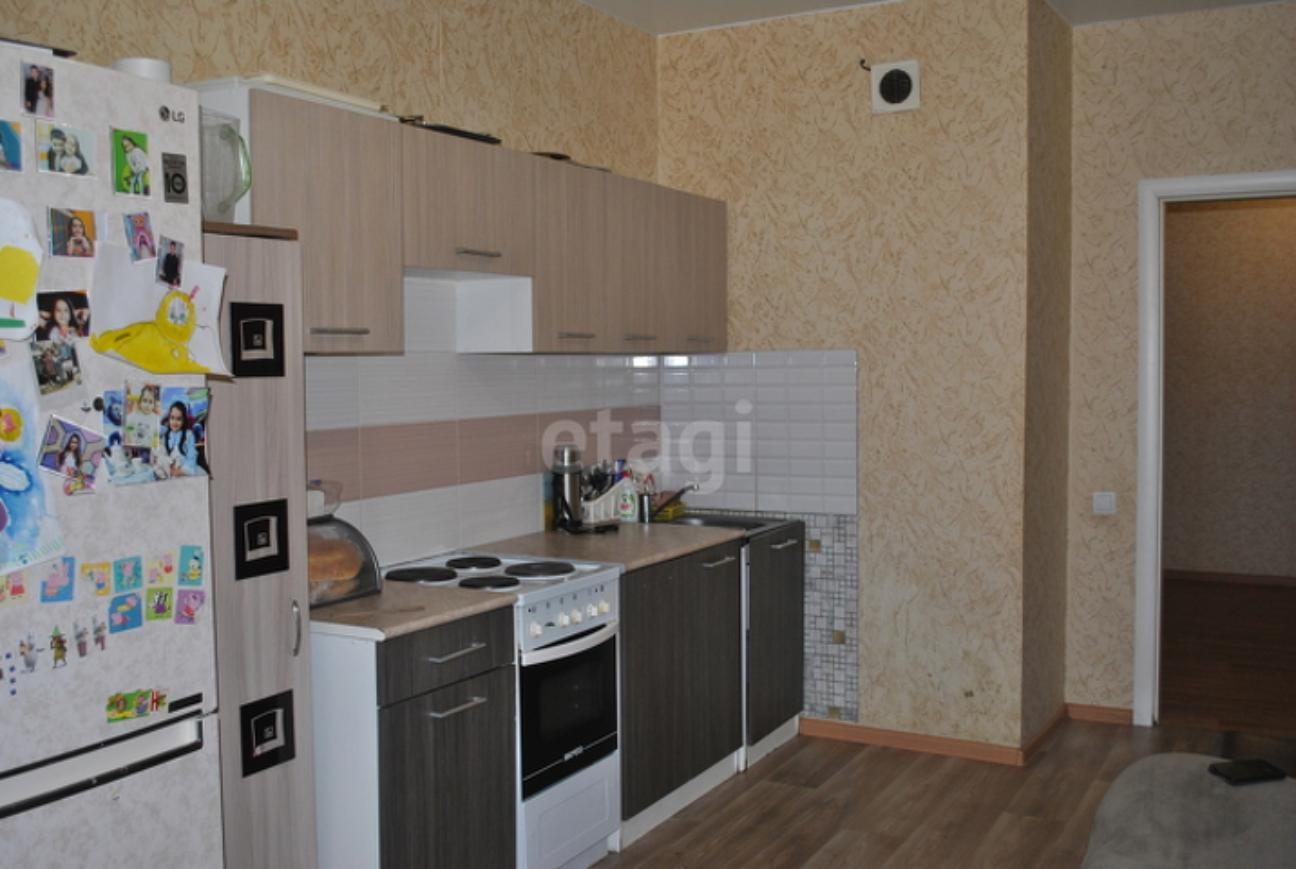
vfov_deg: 37.0
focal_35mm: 36
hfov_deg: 53.1
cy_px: 434
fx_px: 1298
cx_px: 648
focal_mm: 24
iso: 200
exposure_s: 1/60
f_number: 4
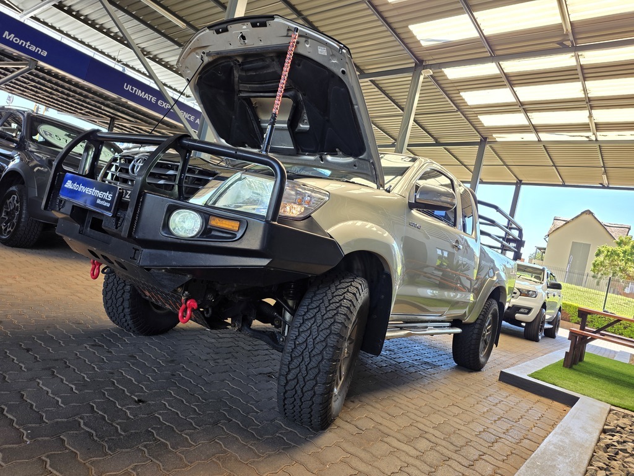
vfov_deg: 58.9
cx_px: 317
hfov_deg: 73.9
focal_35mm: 23
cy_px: 238
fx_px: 421
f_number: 1.7
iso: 50
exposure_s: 1/180
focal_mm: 6.25
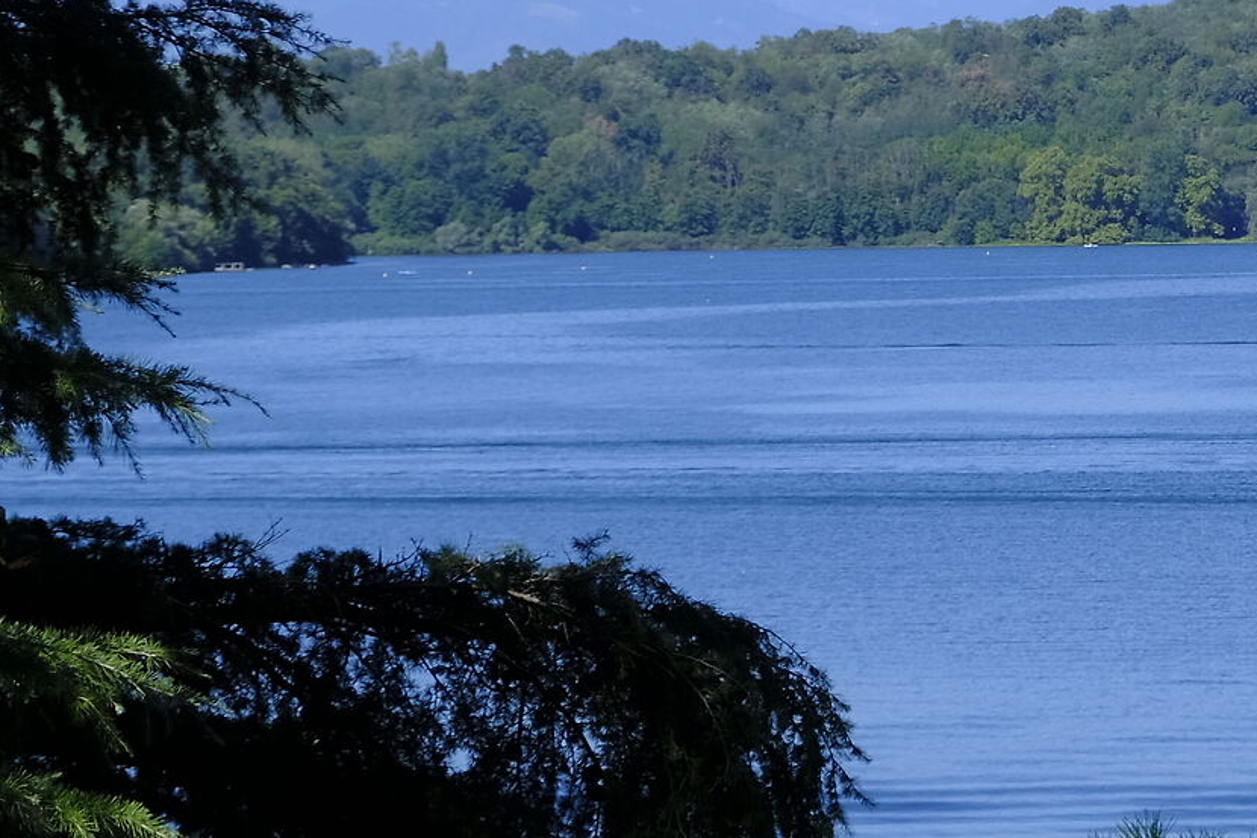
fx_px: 8378
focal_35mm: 240
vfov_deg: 5.7
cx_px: 1474
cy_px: 220
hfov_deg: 8.5
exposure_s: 1/1400
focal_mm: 55
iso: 320
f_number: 5.6
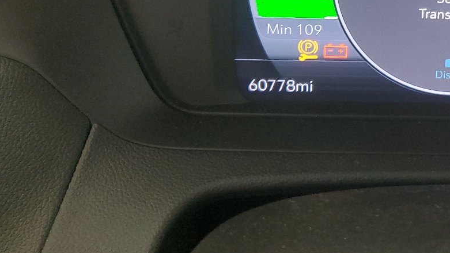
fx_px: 692
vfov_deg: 19.9
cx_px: 459
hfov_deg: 32.8
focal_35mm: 58
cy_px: -20
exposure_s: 1/60.2
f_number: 1.5
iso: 128
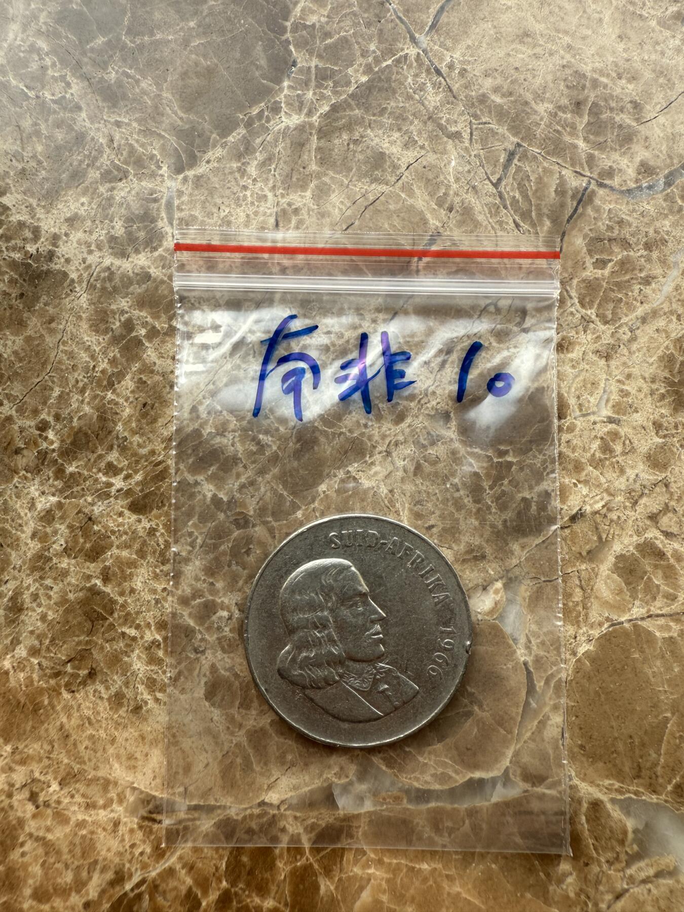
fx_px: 632
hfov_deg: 56.8
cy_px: 456
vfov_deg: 71.6
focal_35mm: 24
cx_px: 342
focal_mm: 2.22
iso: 40
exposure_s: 1/232
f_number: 2.2
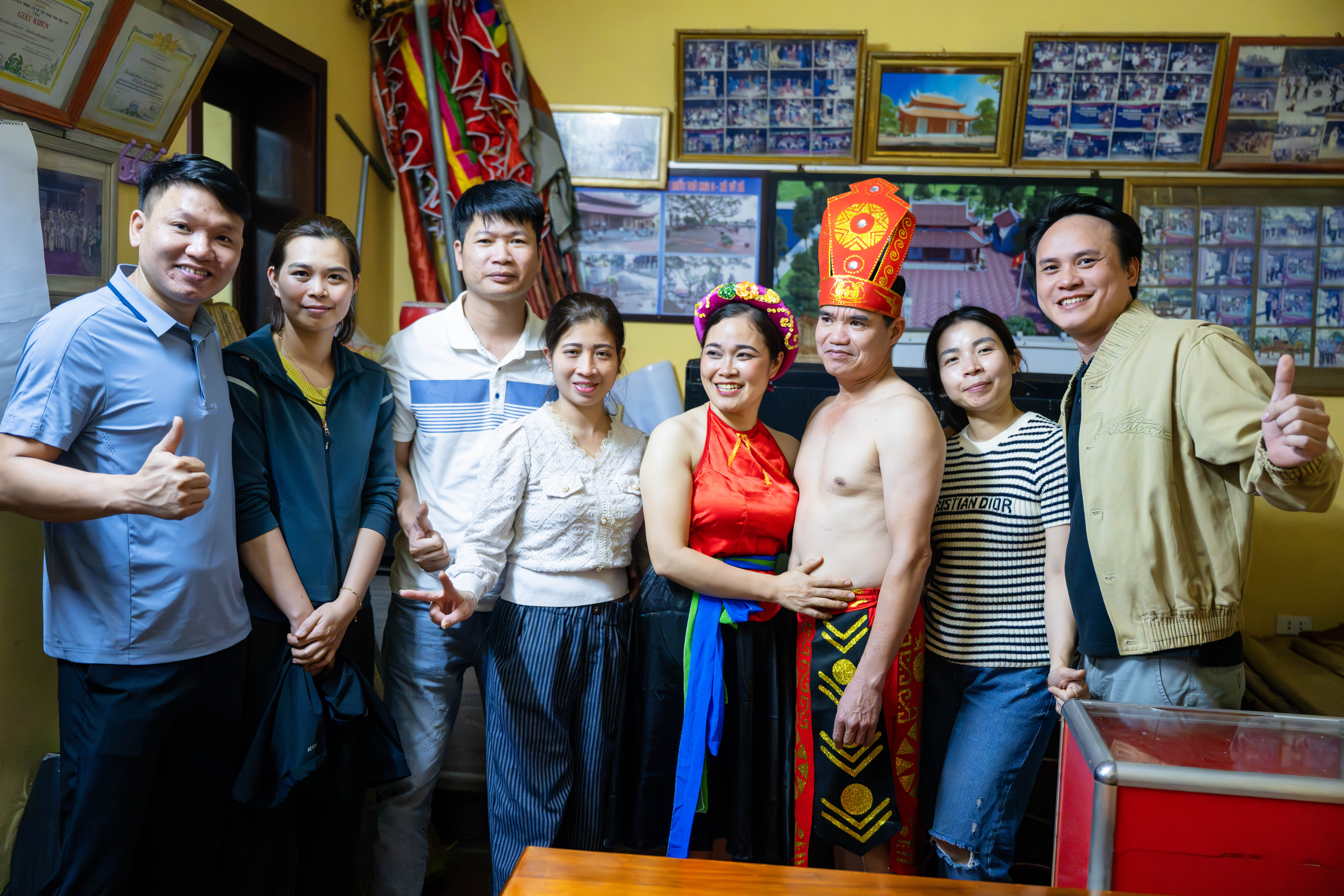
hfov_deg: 53.8
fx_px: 1326
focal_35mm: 36
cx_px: 656
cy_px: 461
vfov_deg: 37.3
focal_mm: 34.5
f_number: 2.8
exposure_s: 1/200
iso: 12800
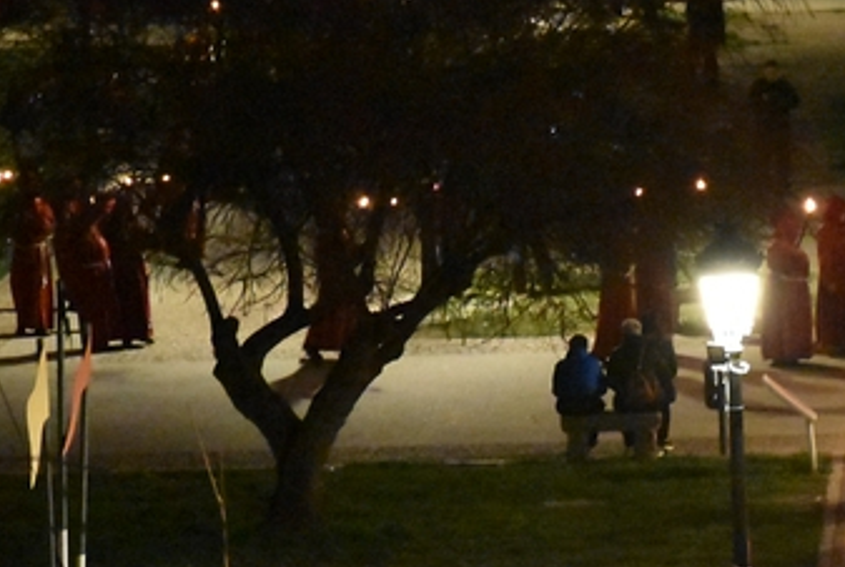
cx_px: 697
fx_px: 8002
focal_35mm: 340
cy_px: 421
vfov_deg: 4.1
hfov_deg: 6.0
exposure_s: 1/15
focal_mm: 85
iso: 12800
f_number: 5.3
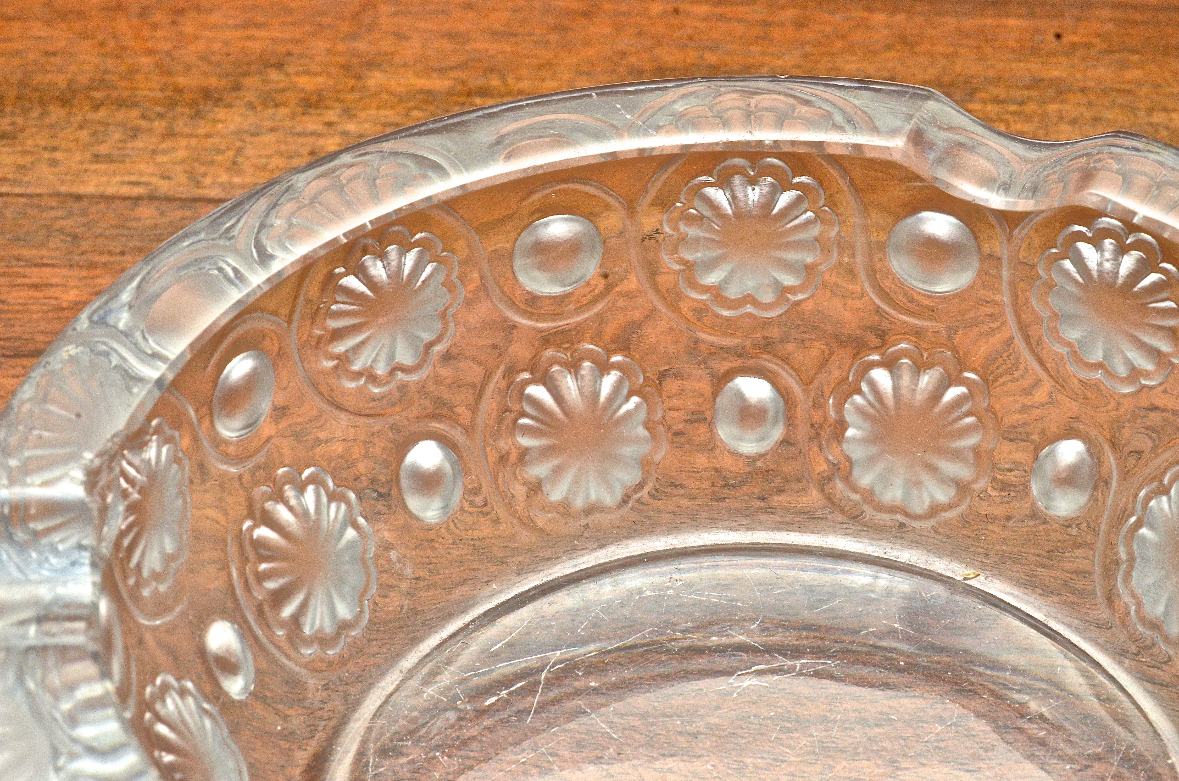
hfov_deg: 24.7
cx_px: 590
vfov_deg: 16.5
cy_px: 390
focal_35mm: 82
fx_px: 2696
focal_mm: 55
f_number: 16
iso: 800
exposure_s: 1/125
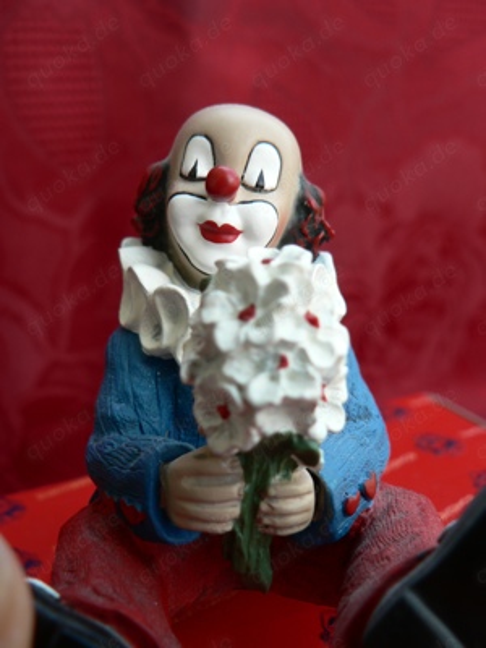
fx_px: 674
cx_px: 243
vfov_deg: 51.4
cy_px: 324
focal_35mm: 36
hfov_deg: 39.7
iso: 80
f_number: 2.8
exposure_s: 1/80
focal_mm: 6
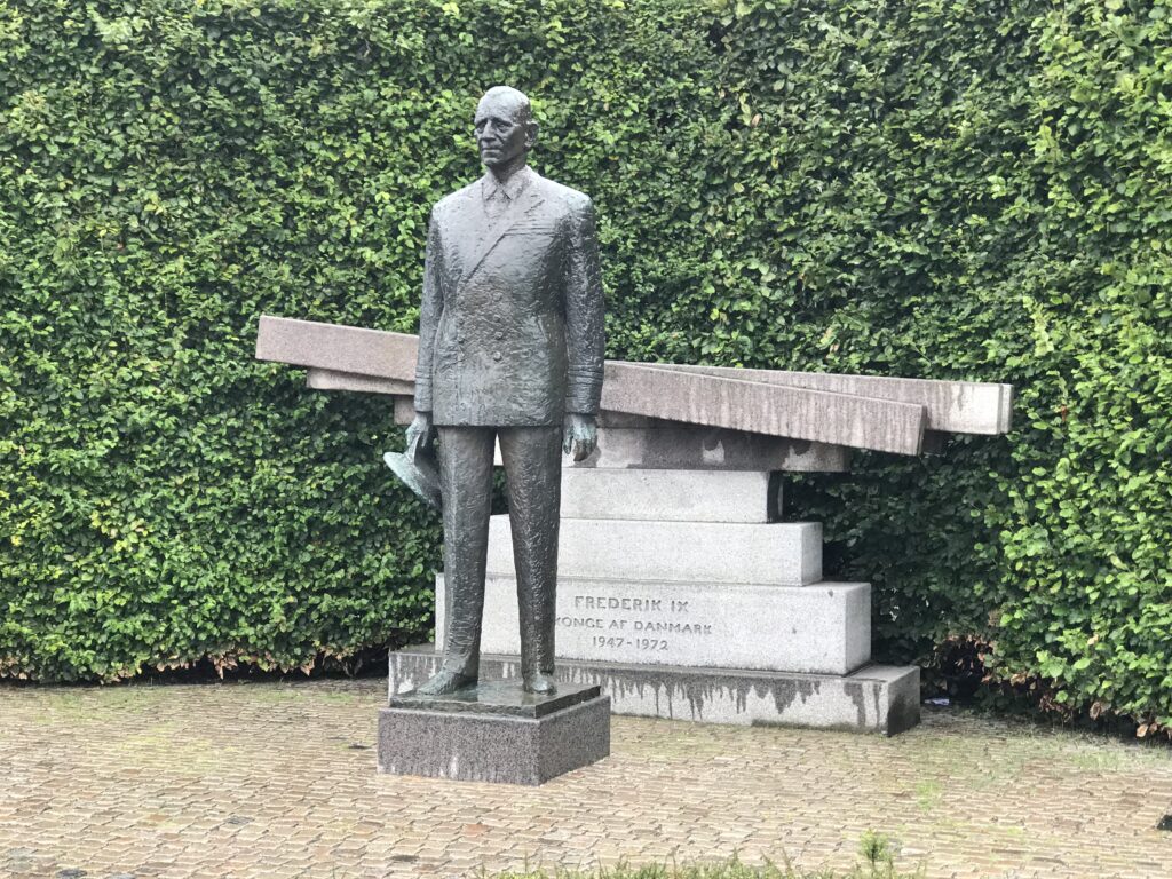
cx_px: 586
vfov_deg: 25.7
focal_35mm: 57
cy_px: 440
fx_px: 1930
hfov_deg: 33.8
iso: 32
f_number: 2.8
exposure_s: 1/50
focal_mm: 6.6
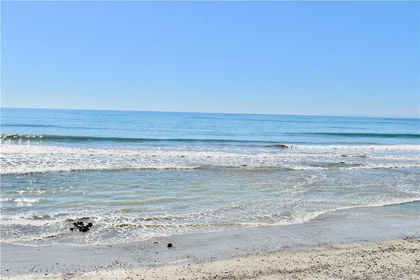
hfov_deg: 51.3
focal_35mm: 38
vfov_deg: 35.5
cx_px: 210
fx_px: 438
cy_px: 140
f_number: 10
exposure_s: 1/400
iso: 100
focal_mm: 25
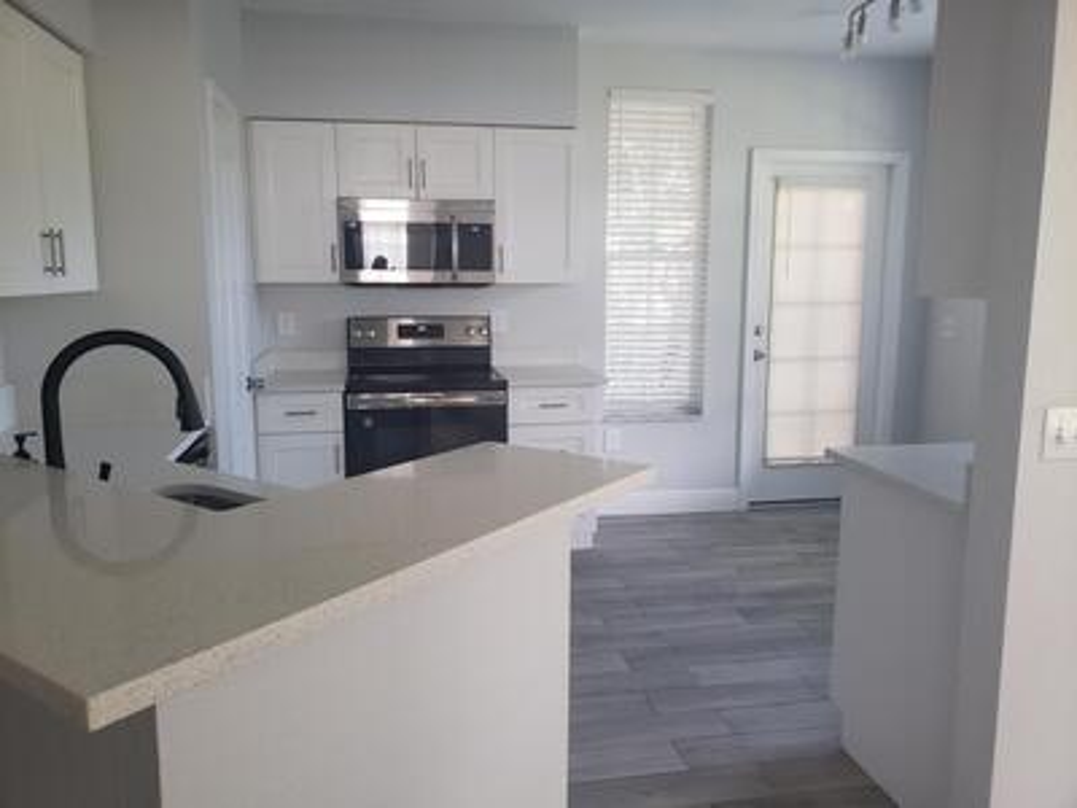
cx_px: 538
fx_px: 809
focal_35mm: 26
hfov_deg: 67.3
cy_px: 404
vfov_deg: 53.1
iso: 250
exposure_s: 1/35
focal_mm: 4.3
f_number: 2.4
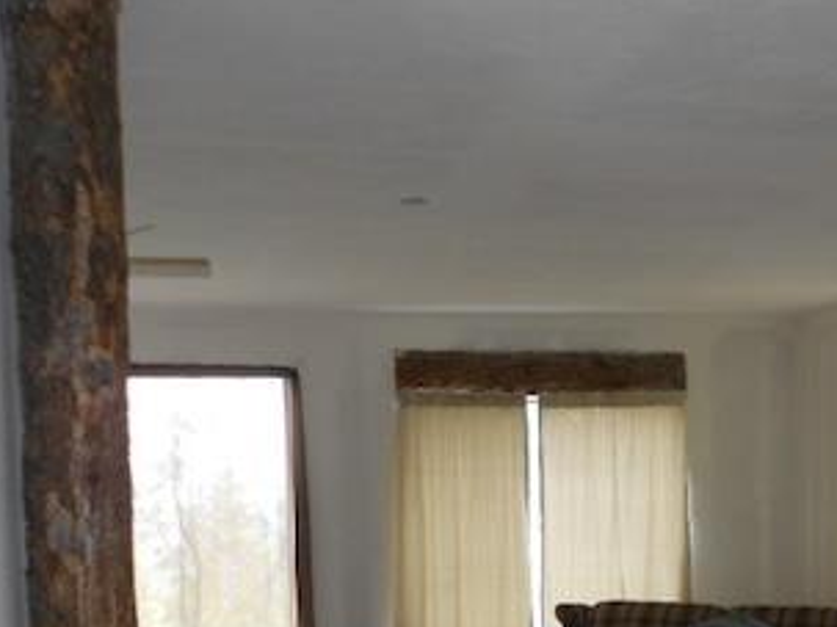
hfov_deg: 34.6
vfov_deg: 25.7
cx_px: 555
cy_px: 566
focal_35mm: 55
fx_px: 1329
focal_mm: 4.6
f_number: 3.2
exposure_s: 1/30
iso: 100
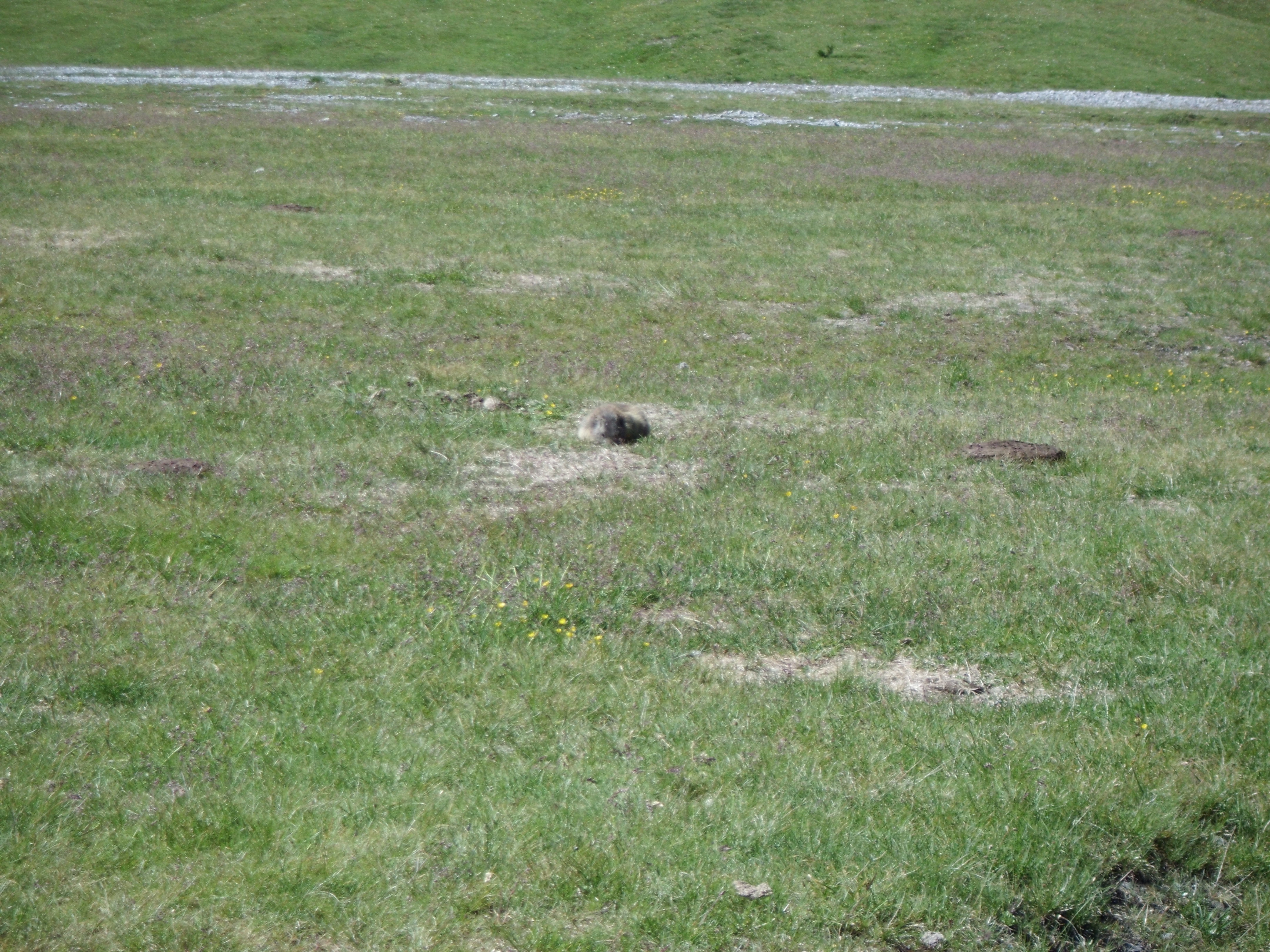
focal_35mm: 130
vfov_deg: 11.4
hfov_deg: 15.2
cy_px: 476
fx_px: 4769
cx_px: 635
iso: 100
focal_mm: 23
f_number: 6.5
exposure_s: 1/200
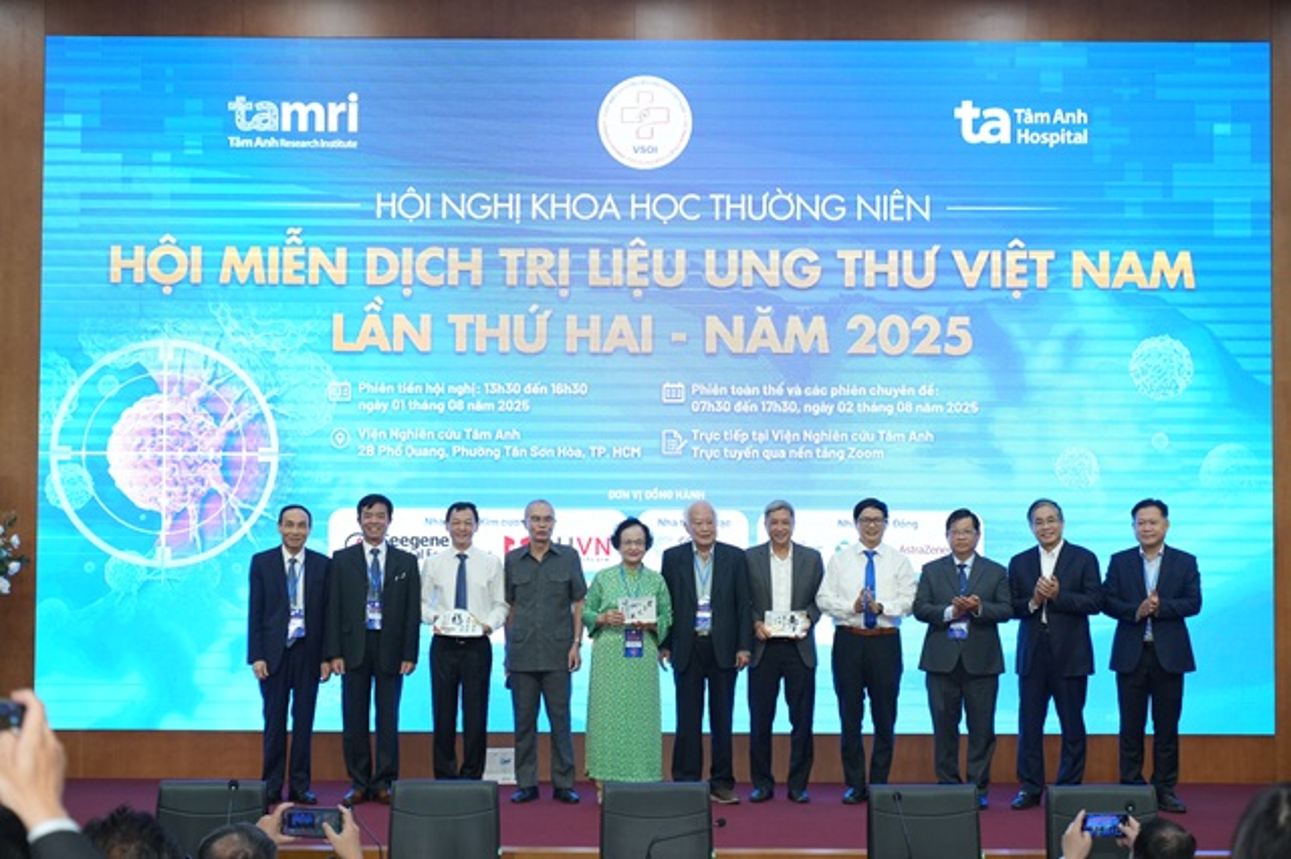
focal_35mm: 62
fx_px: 2222
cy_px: 430
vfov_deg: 21.9
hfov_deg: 32.4
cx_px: 646
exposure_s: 1/200
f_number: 4.5
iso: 1600
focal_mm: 62
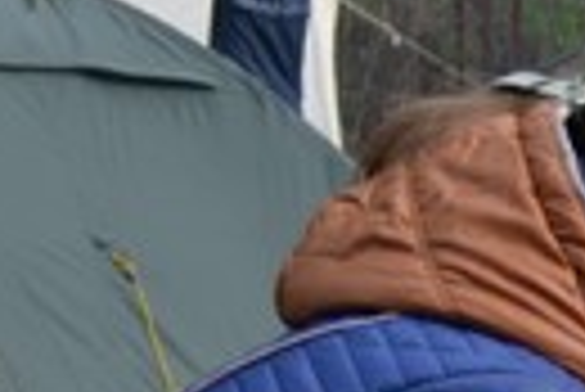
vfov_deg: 4.9
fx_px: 4506
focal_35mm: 277
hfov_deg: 6.8
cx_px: 1624
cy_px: 822
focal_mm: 30
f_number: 4.5
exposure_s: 1/800
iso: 200
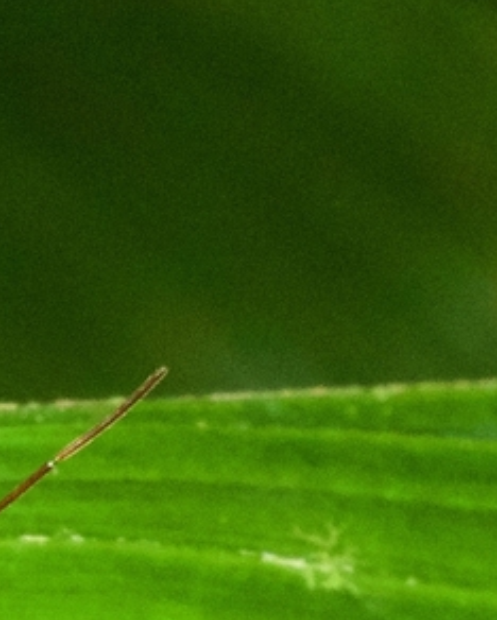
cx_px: -463
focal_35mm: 457
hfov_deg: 3.4
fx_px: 8394
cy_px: 576
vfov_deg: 4.2
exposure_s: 1/60
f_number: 14
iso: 800
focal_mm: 60
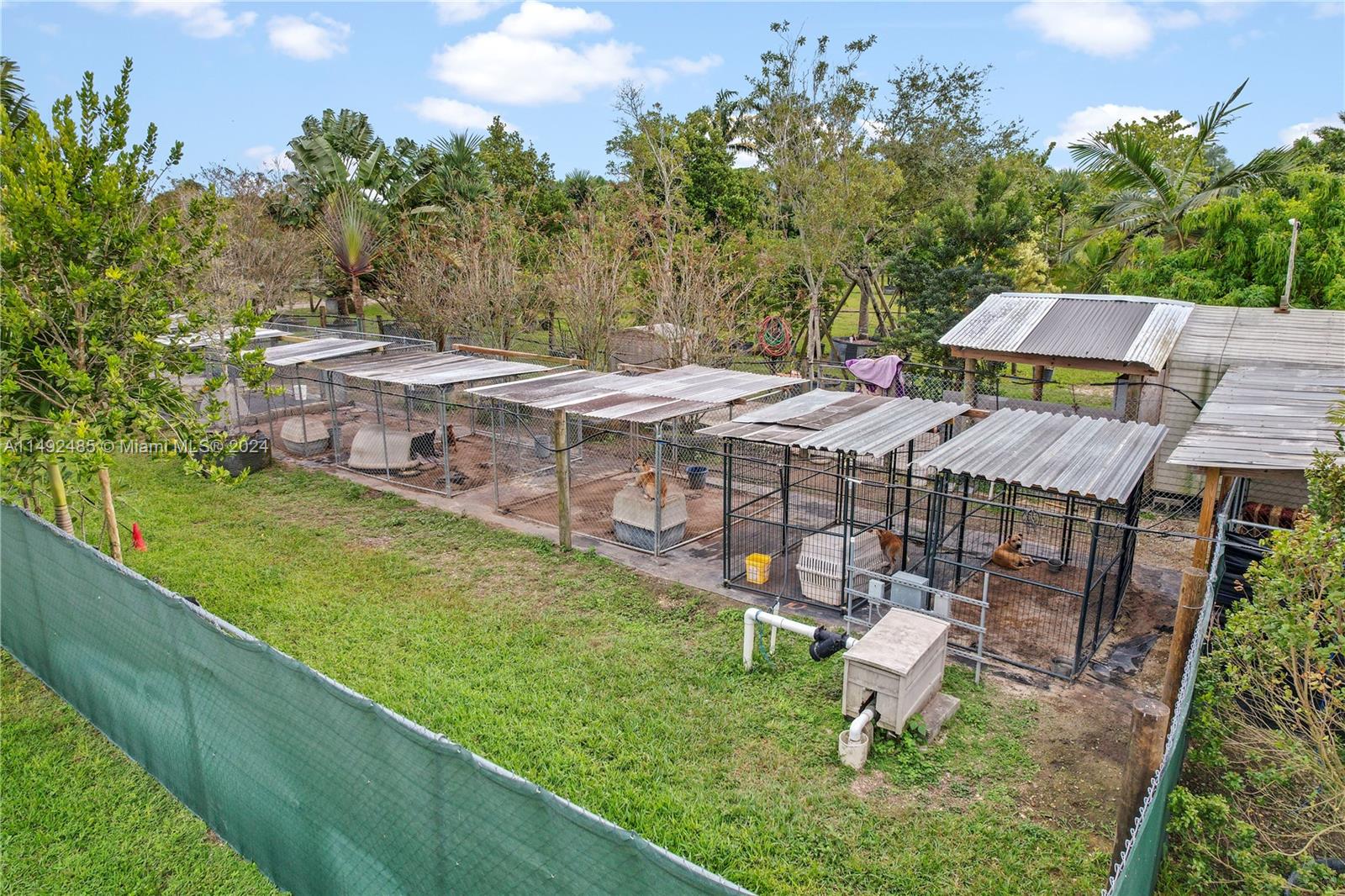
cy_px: 448
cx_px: 672
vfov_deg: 57.2
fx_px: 822
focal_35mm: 22
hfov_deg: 78.6
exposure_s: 1/730
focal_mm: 8.38
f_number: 2.8
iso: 110
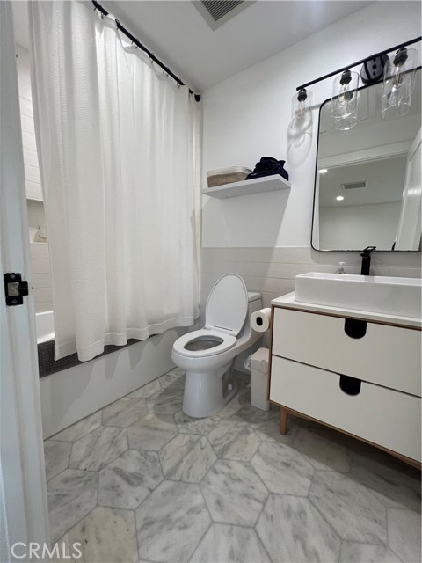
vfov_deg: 106.2
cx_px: 211
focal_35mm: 13
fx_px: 211
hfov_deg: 89.9
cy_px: 282
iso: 125
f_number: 1.8
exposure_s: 1/120
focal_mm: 1.57
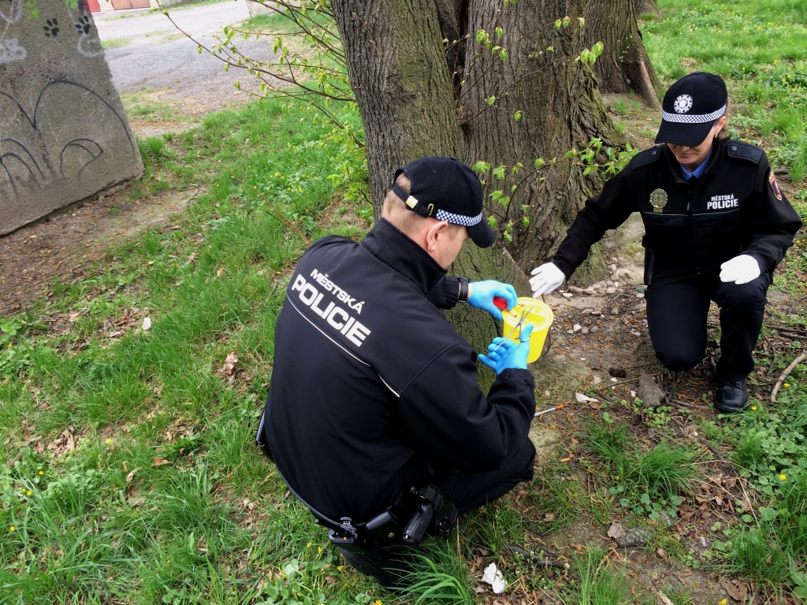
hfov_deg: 61.7
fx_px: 676
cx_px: 404
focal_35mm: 29
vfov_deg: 48.2
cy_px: 302
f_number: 2.2
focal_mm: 4.15
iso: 32
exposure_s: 1/108
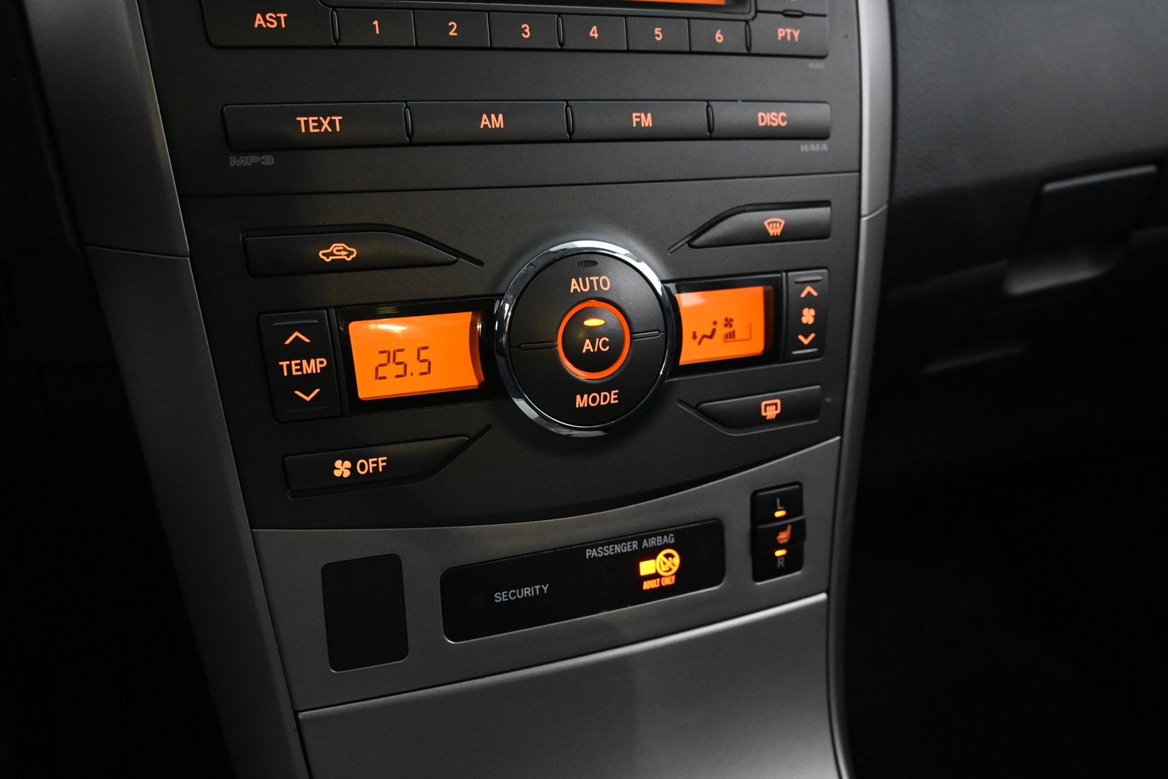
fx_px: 1022
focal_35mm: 32
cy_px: 390
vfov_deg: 41.7
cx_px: 584
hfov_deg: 59.5
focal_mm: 21
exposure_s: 1/30
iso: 3600
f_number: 4
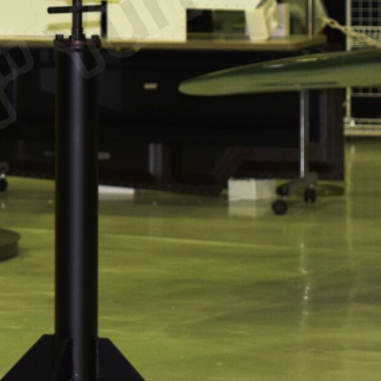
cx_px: -49
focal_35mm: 231
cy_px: 4
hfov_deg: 7.5
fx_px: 2882
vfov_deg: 7.5
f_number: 5.6
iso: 800
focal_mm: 55
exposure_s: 1/80
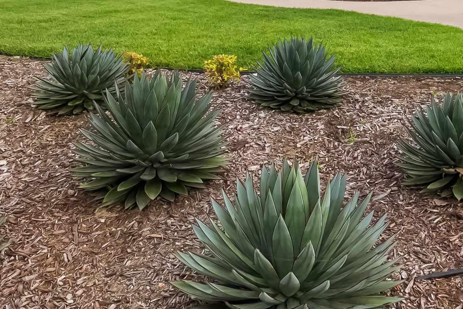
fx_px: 566
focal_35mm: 44
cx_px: 359
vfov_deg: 27.7
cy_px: -39
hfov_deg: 42.8
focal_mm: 16
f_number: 11
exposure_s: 1/6
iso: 640
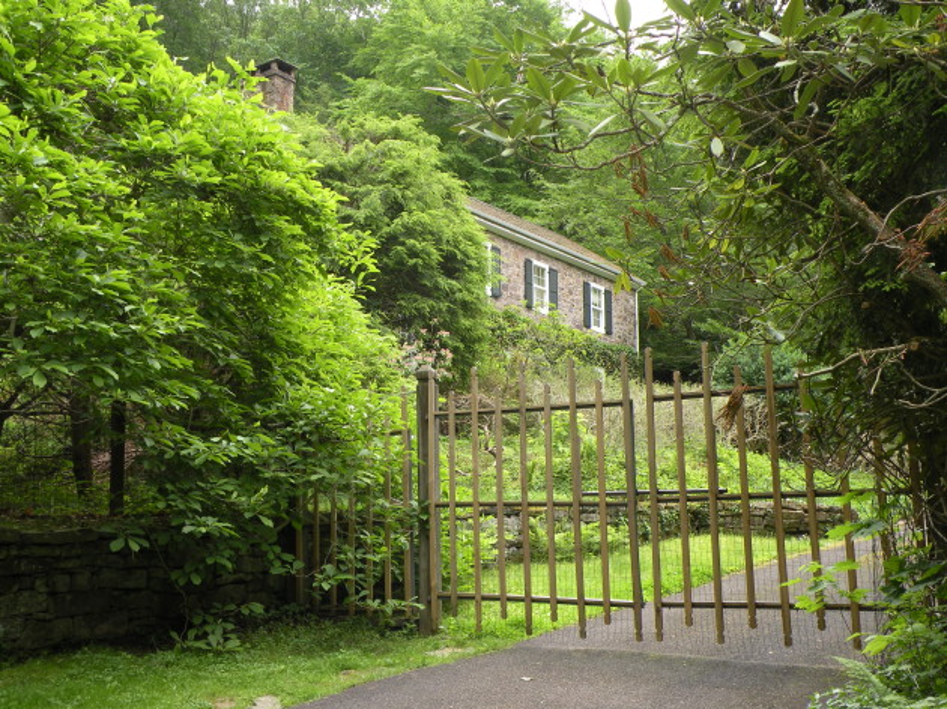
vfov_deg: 34.3
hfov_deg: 44.8
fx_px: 1149
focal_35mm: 42
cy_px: 354
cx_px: 474
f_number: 4
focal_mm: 7.4
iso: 64
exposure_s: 1/74.1
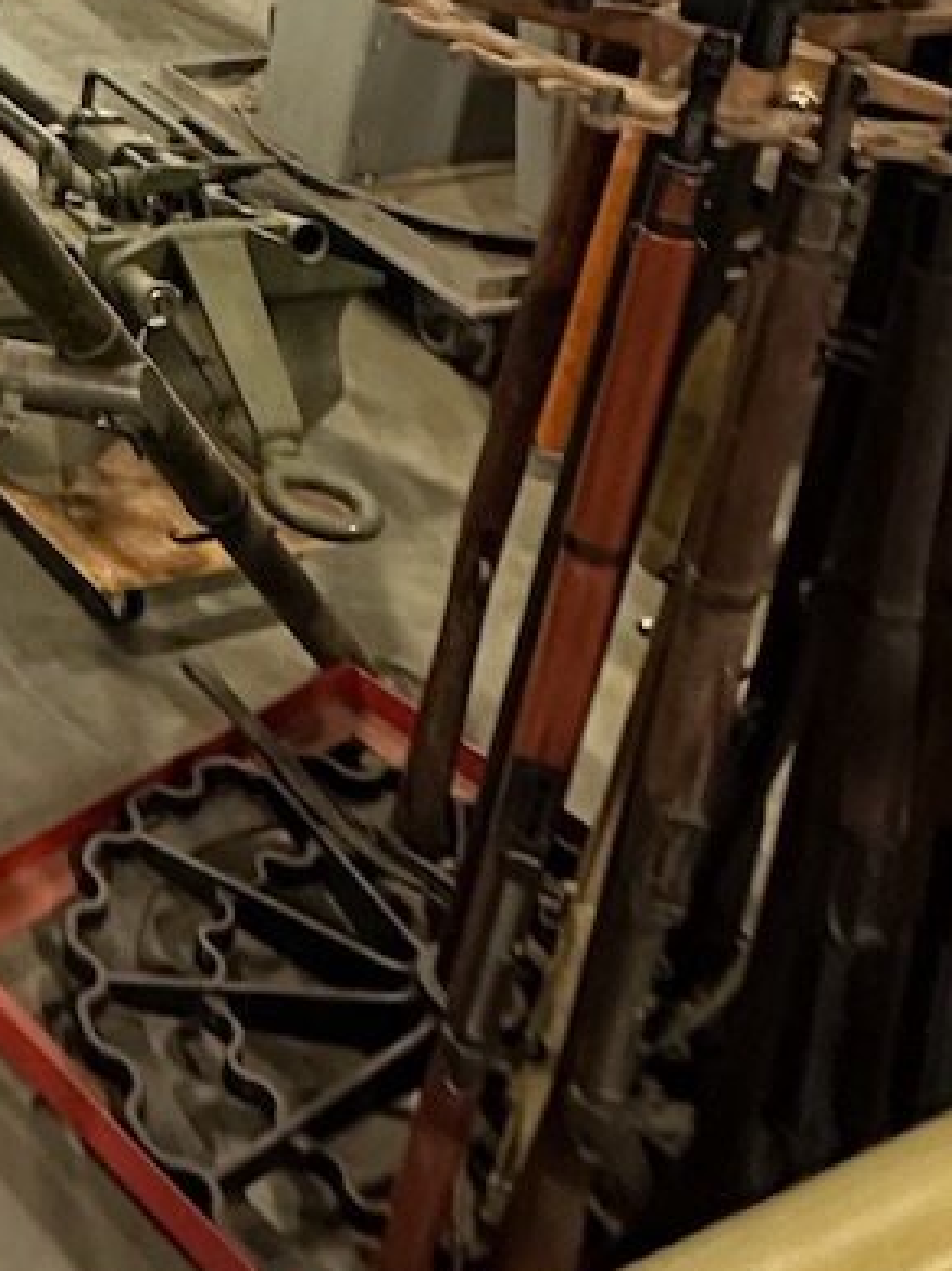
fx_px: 1689
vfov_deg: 36.5
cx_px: -558
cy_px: -36
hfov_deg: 23.5
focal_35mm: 46
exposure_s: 1/60
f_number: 2.2
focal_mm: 2.22
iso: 800
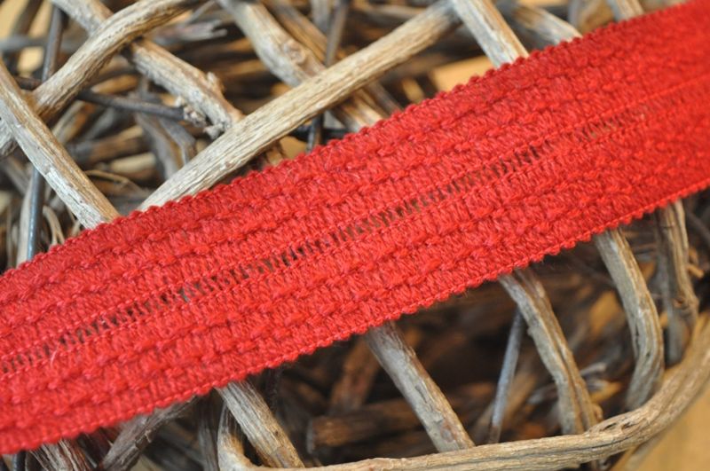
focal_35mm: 69
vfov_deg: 19.7
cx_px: 355
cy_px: 236
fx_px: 1359
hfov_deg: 29.3
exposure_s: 1/30
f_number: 5
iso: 1600
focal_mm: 46
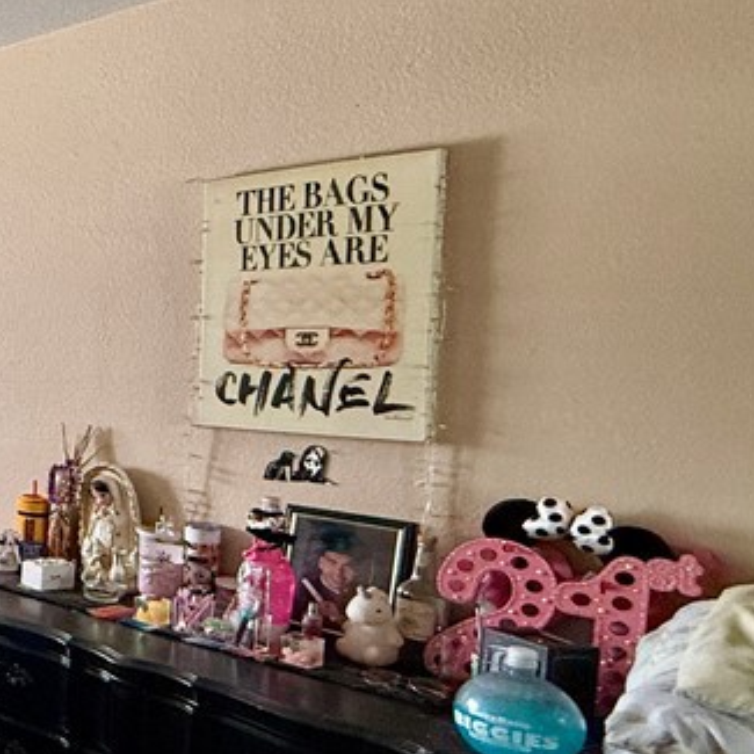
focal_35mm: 39
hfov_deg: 27.1
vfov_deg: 42.8
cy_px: 404
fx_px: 961
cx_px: -420
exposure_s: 1/99
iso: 320
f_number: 2.2
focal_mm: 2.22
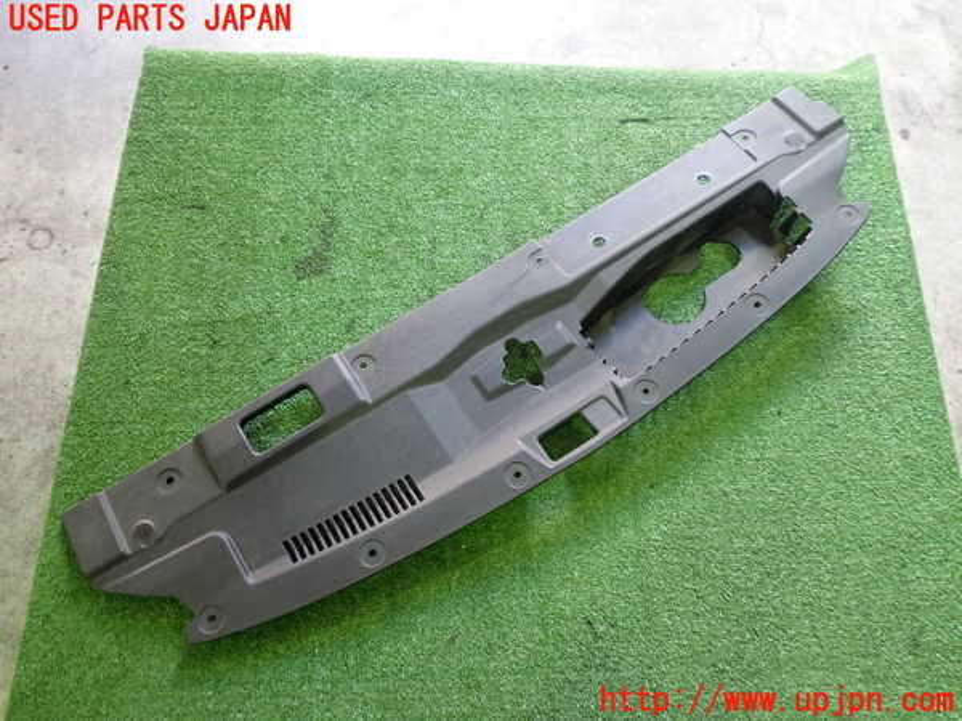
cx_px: 481
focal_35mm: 30
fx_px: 834
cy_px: 360
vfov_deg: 46.8
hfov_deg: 60.0
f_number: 2.3
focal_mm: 5.4
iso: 400
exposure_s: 1/30
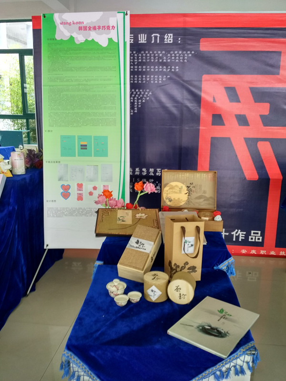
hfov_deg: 46.8
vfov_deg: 60.0
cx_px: 143
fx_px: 330
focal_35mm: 30
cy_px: 190
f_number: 2
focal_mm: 4.12
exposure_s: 1/33
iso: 252
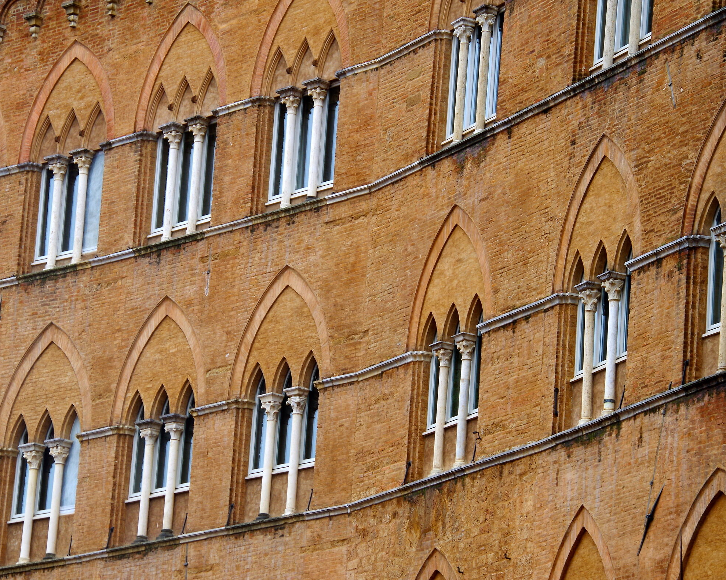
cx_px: 318
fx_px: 3588
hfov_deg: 11.6
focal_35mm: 167
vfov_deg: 9.3
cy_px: 291
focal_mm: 97.5
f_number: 8
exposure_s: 1/40
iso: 200
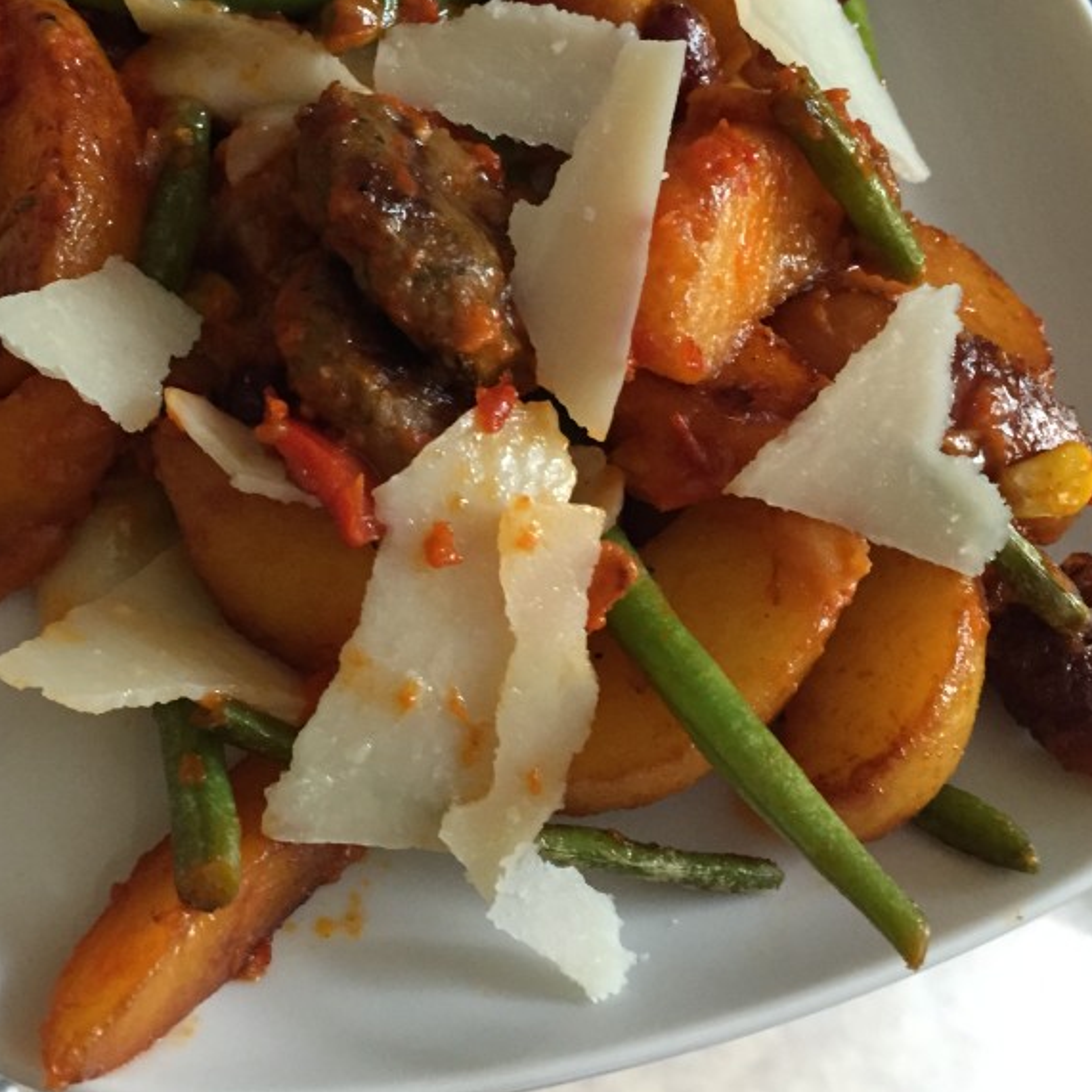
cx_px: 392
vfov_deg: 36.5
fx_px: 1642
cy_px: 396
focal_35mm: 46
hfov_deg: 36.5
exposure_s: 1/30
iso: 250
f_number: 2.2
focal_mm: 4.15
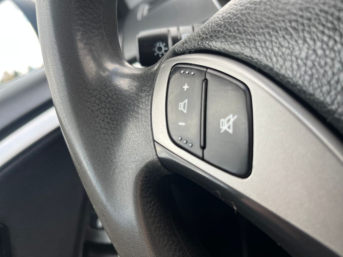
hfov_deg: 67.3
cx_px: 172
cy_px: 128
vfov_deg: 53.1
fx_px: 258
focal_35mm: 26
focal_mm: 5.1
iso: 64
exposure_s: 1/121
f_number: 1.6
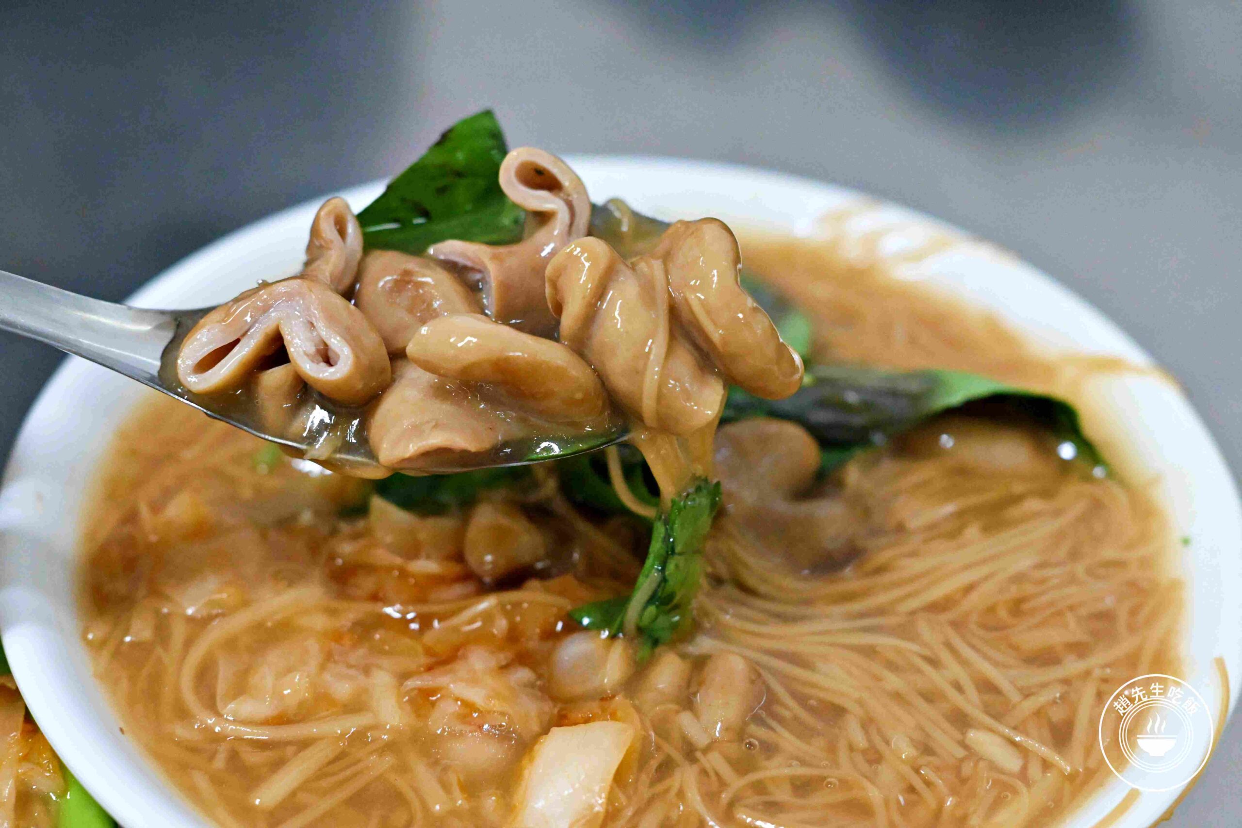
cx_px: 621
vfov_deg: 18.2
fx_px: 2587
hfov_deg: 27.0
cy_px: 414
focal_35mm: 75
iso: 5600
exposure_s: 1/200
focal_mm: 50
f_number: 3.2
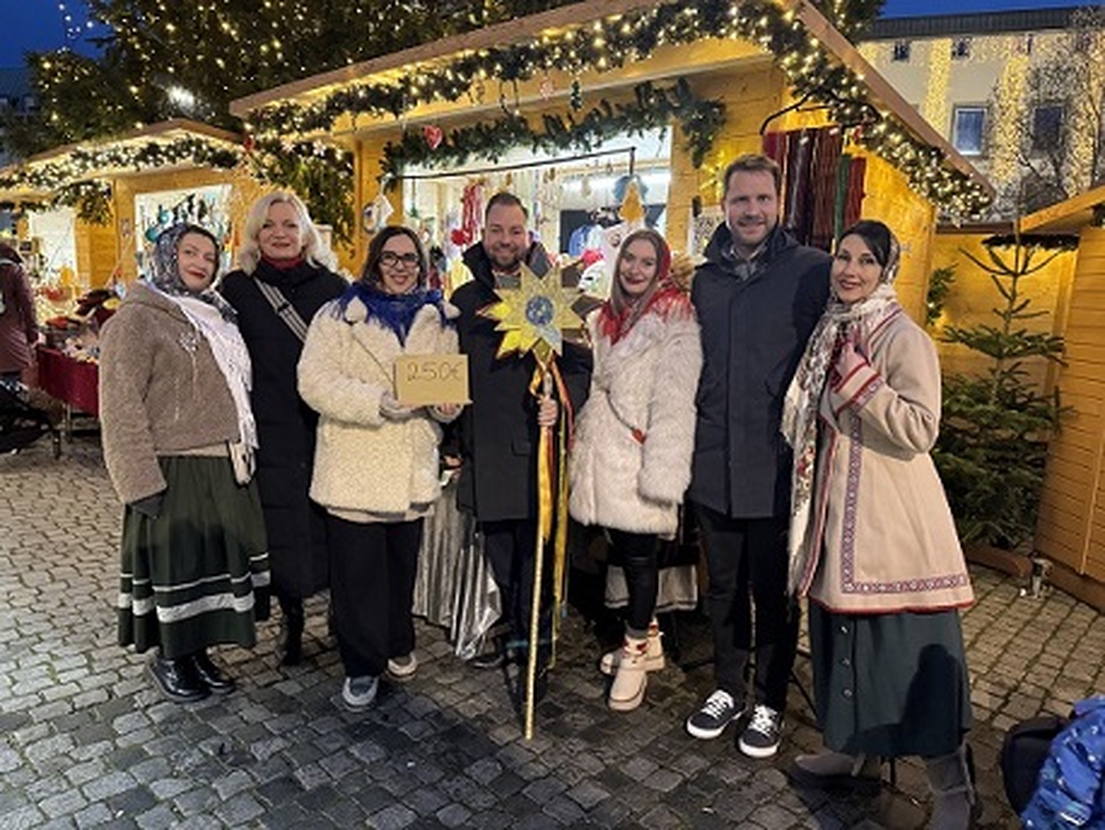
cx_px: 552
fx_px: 767
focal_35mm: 24
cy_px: 415
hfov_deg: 71.6
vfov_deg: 56.9
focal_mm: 6.76
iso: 640
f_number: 1.78
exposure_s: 1/33
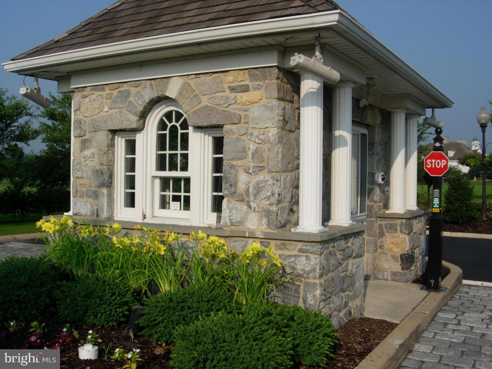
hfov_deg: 49.0
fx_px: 540
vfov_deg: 37.7
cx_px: 246
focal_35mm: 38
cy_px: 184
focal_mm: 7.8
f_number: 4.8
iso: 64
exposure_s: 1/939
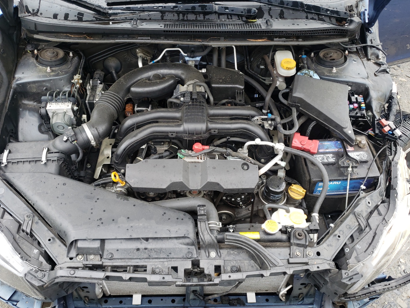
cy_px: 154
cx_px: 201
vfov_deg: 46.8
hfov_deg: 60.0
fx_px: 355
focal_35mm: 30
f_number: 1.5
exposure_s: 1/213
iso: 50
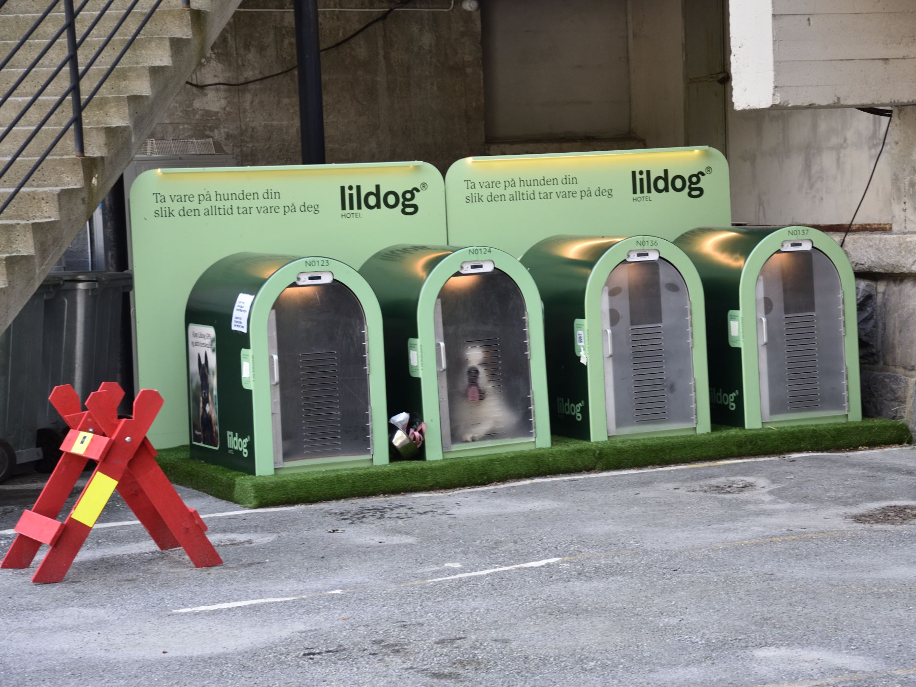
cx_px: 514
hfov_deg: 18.4
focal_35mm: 107
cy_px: 341
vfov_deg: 13.8
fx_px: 2831
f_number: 11
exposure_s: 1/125
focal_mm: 98
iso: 1250
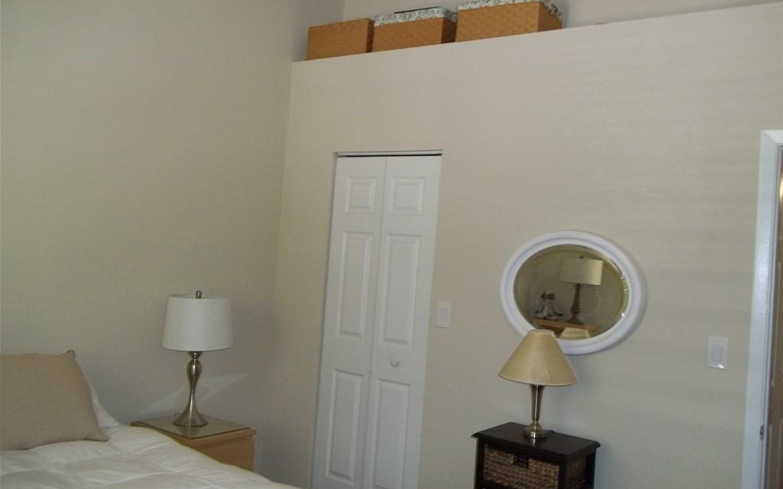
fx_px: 725
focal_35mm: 34
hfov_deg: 56.7
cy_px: 223
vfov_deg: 37.2
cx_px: 392
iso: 160
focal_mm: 5.7
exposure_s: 1/30
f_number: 2.9
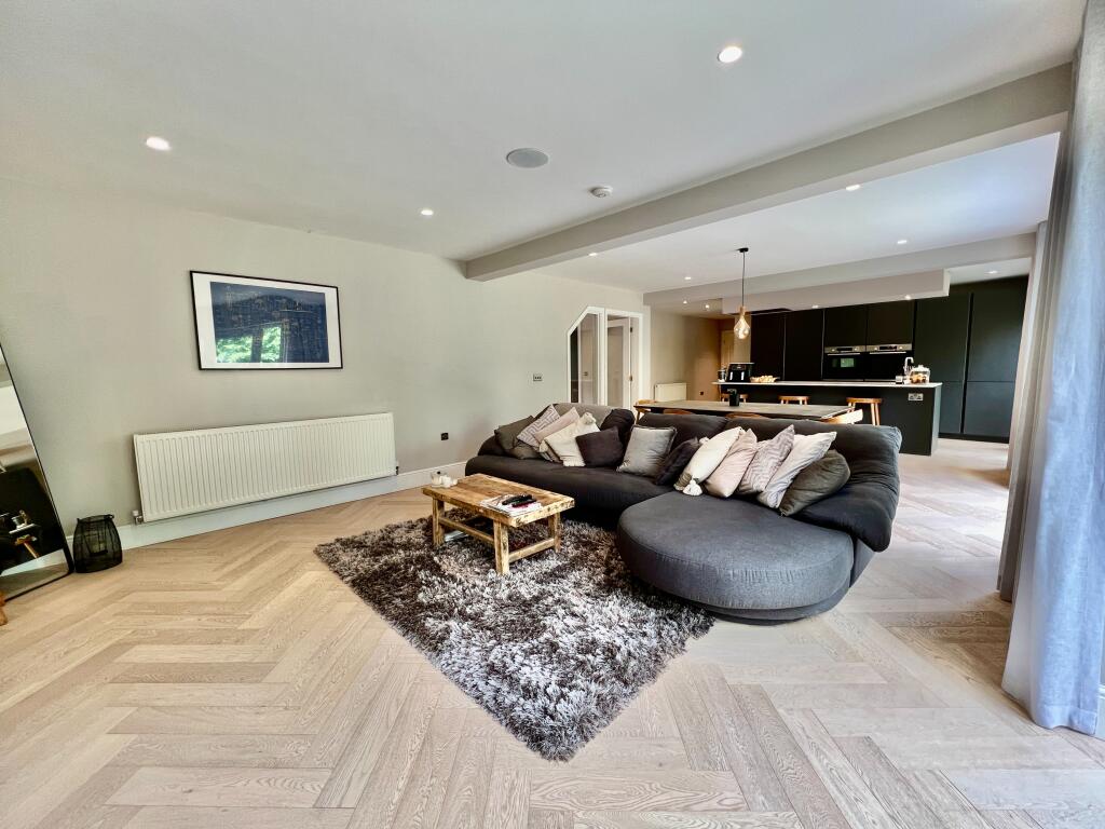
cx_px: 552
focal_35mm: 13
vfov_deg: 89.9
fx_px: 415
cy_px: 414
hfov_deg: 106.2
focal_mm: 1.57
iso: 125
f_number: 1.8
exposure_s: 1/100
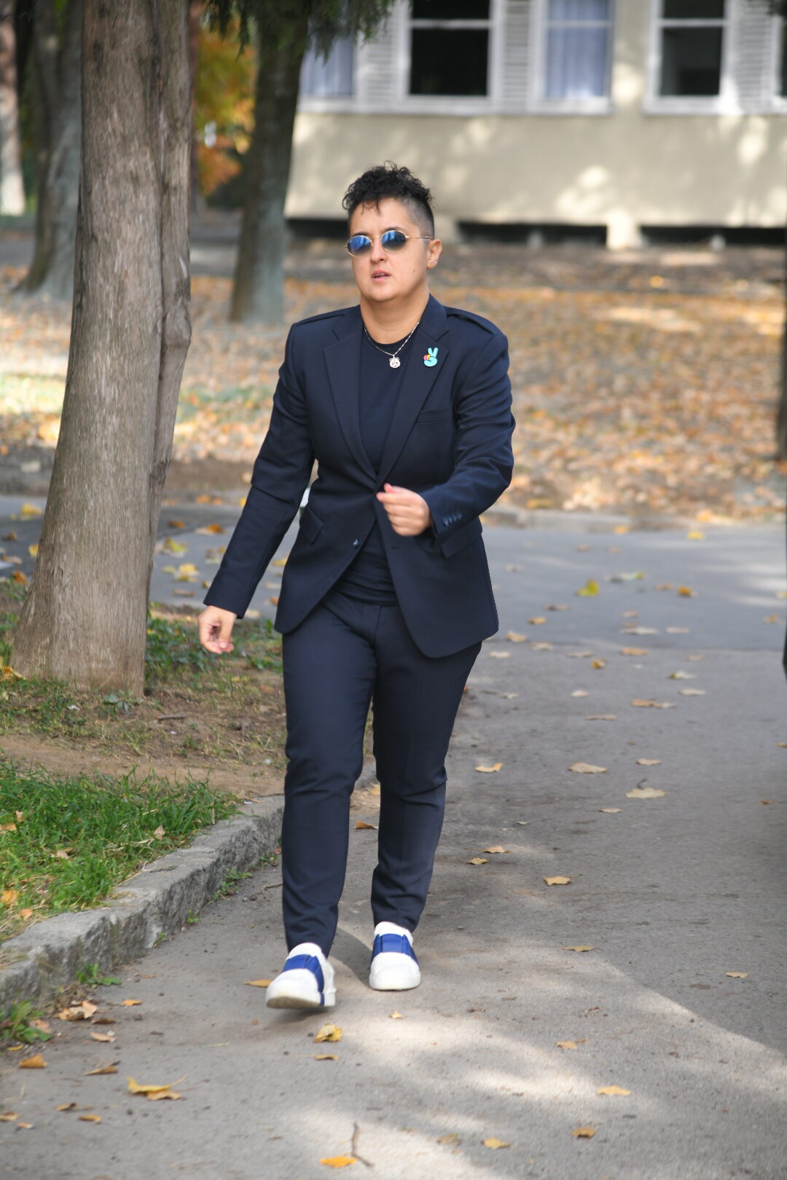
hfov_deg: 11.4
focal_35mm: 120
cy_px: 590
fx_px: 3935
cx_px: 394
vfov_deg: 17.1
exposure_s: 1/200
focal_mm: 120
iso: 200
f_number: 4
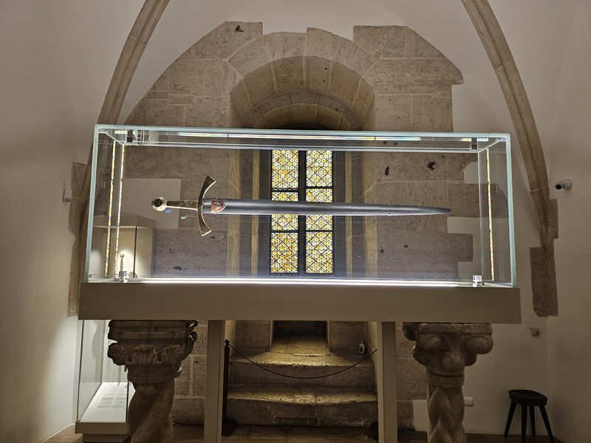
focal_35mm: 23
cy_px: 222
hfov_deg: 73.9
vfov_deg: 58.9
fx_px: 393
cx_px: 296
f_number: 1.7
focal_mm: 6.3
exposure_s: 1/44
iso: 250
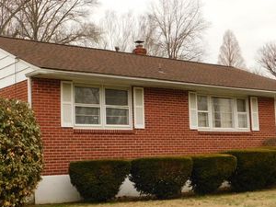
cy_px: 113
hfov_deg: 32.2
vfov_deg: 24.4
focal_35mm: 60
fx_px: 478
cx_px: 138
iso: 125
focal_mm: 6.3
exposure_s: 1/640
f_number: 3.5
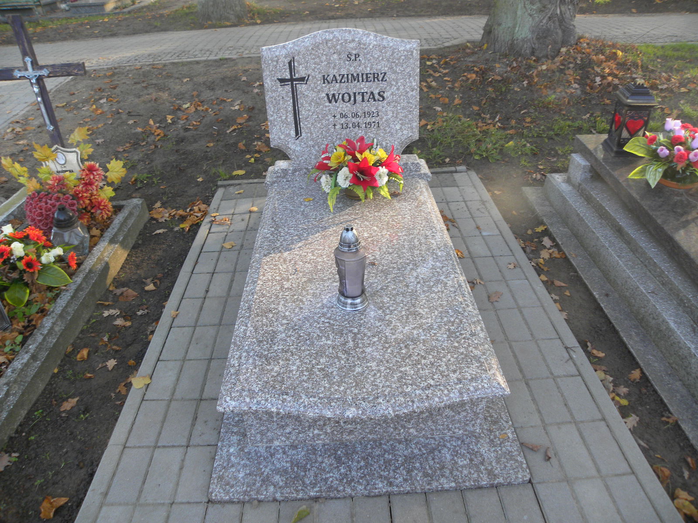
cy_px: 262
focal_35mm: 26
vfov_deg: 53.1
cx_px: 349
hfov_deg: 67.3
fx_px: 524
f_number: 2.8
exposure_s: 1/89.5
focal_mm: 4.6
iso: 110
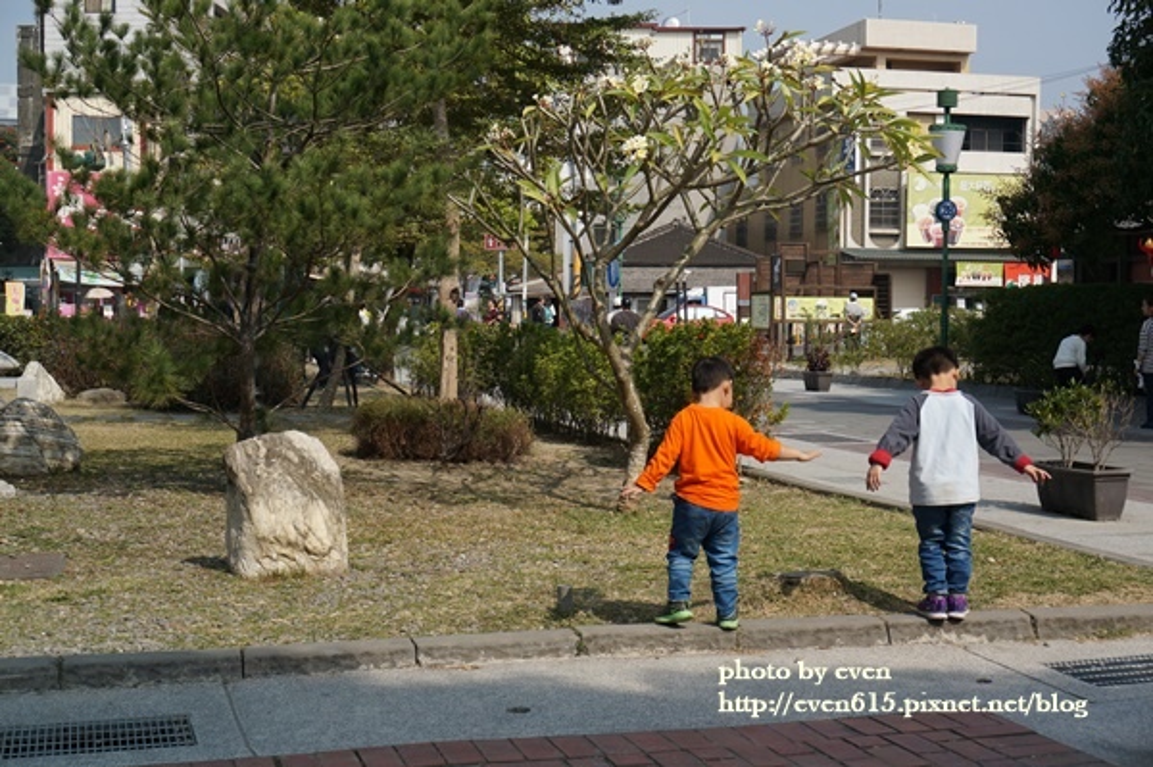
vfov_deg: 25.7
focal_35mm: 52
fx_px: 1680
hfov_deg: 37.9
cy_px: 384
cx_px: 576
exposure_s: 1/320
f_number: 8
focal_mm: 35
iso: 100
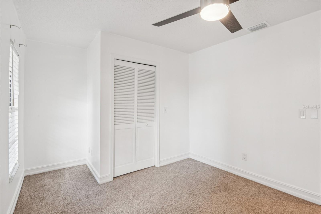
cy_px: 107
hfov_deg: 93.3
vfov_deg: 70.4
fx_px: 152
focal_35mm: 17
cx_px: 160
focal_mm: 17
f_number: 8
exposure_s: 1/20
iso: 400
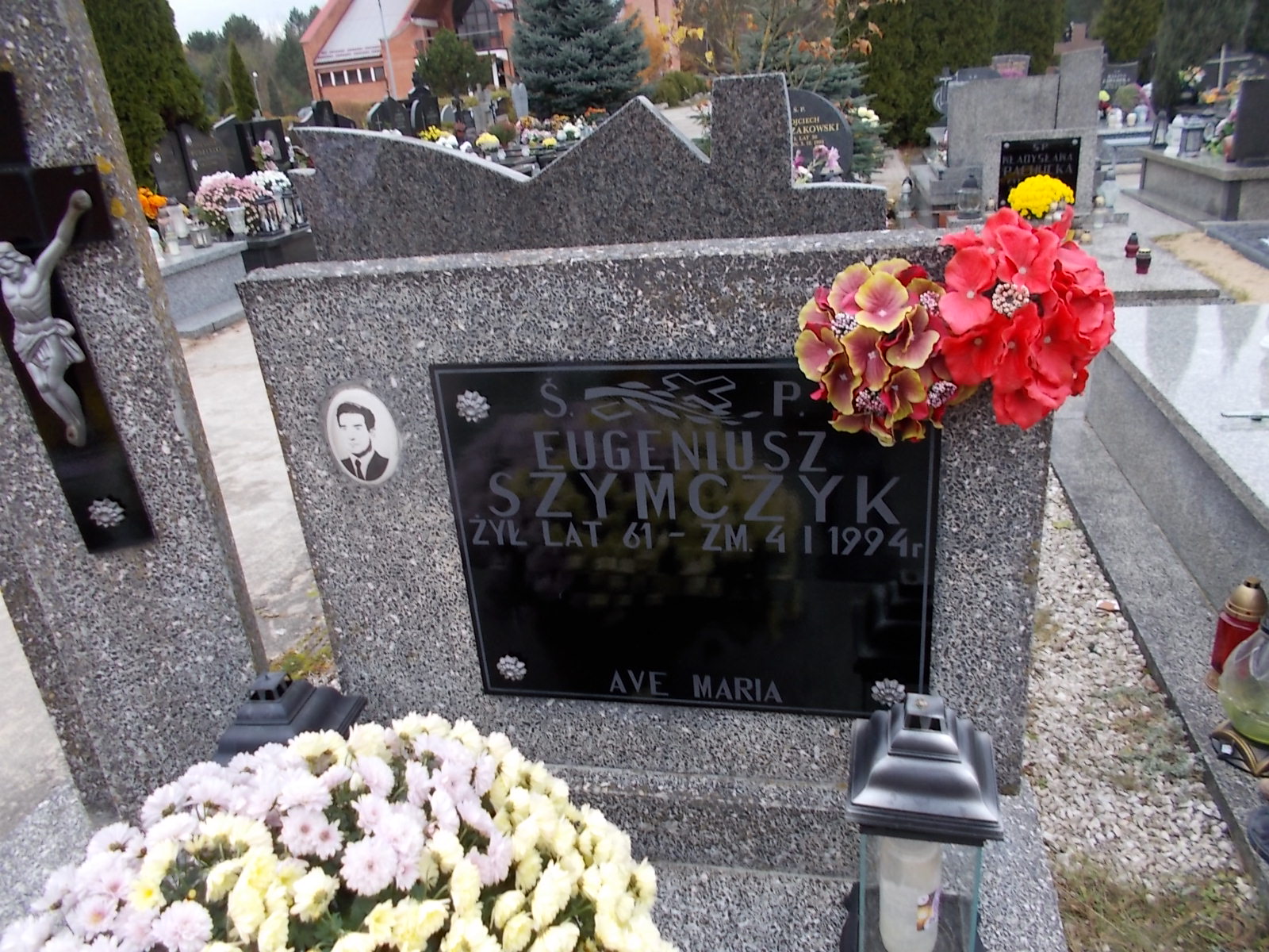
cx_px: 634
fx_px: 953
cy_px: 476
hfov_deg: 67.3
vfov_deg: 53.1
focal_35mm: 26
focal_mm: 4.6
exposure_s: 1/40
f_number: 3.2
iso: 80
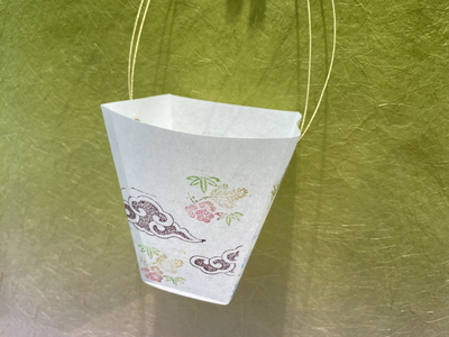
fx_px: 337
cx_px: 224
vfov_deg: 53.1
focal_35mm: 26
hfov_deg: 67.3
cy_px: 168
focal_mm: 4.2
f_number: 1.6
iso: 50
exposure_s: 1/121
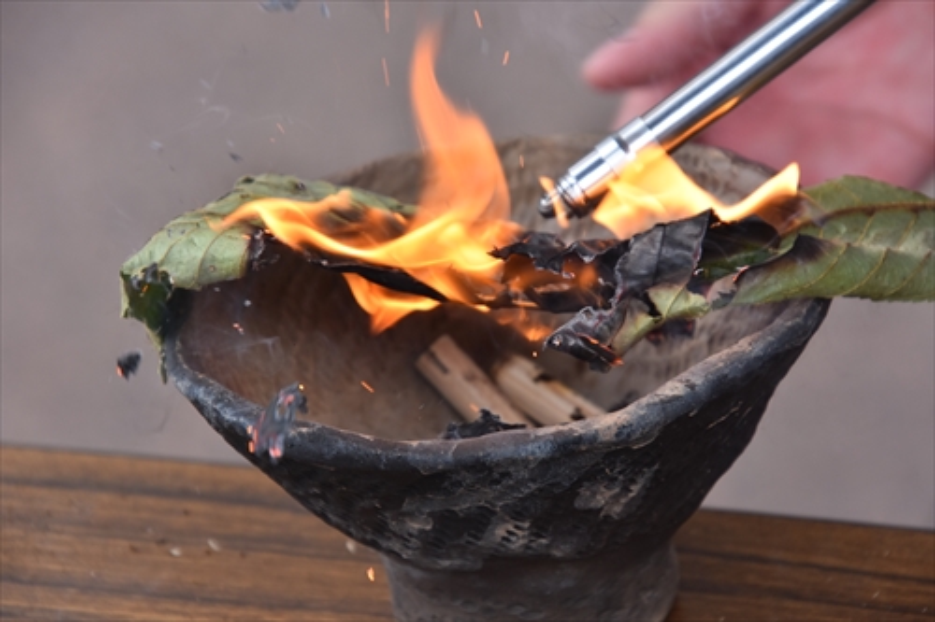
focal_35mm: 300
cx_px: 468
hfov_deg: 6.9
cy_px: 311
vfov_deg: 4.6
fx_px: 7789
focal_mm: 200
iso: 400
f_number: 7.1
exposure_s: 1/320
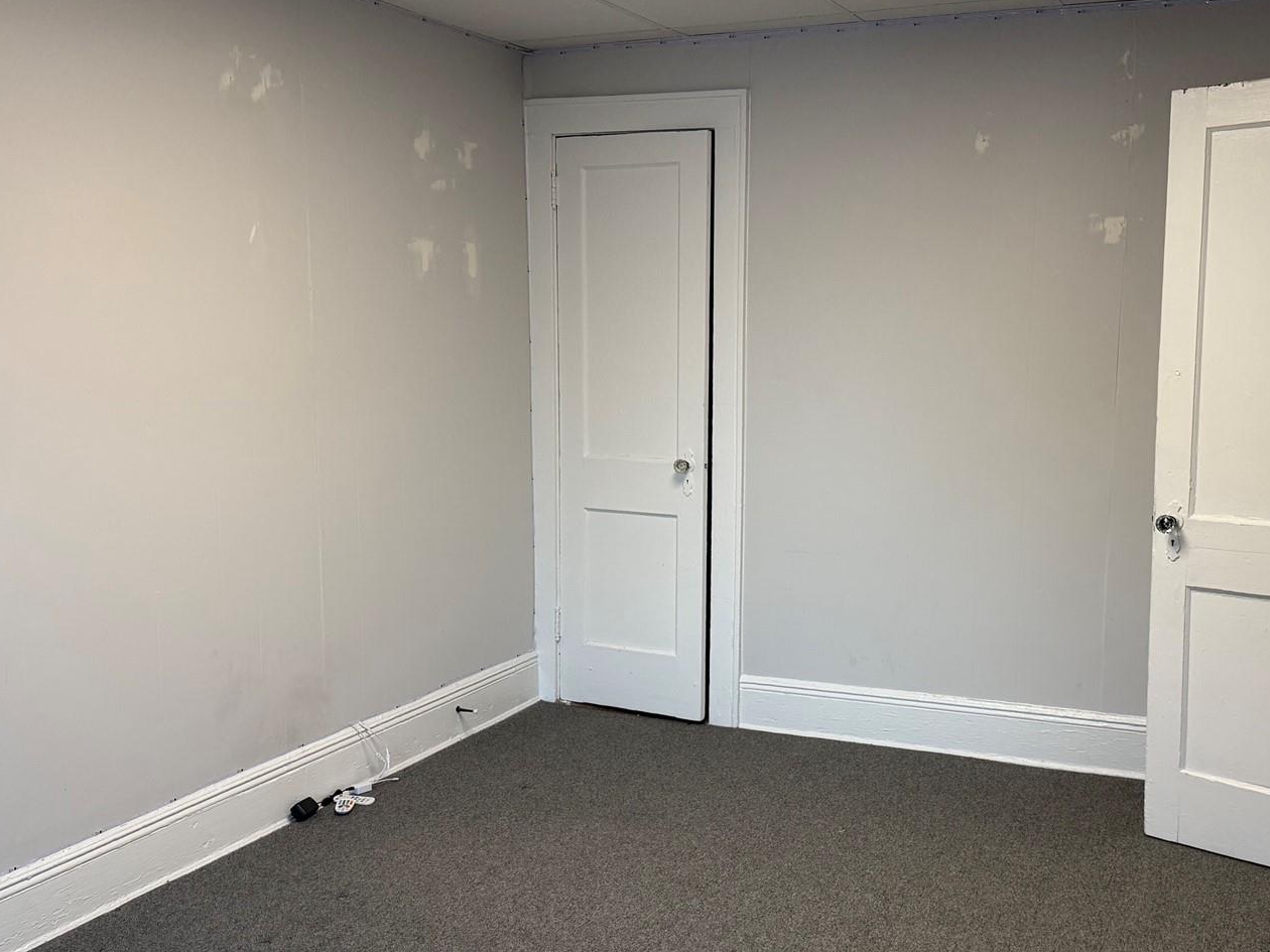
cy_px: 526
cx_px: 721
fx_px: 1431
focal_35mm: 39
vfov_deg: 36.8
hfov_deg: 47.7
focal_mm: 6.76
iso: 200
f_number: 1.78
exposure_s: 1/120
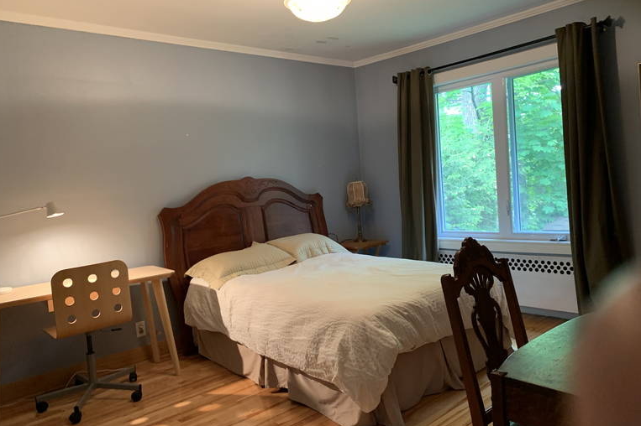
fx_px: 498
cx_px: 321
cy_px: 227
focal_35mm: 28
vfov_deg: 46.3
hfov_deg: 65.5
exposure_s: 1/40
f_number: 1.8
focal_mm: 4.25
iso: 250
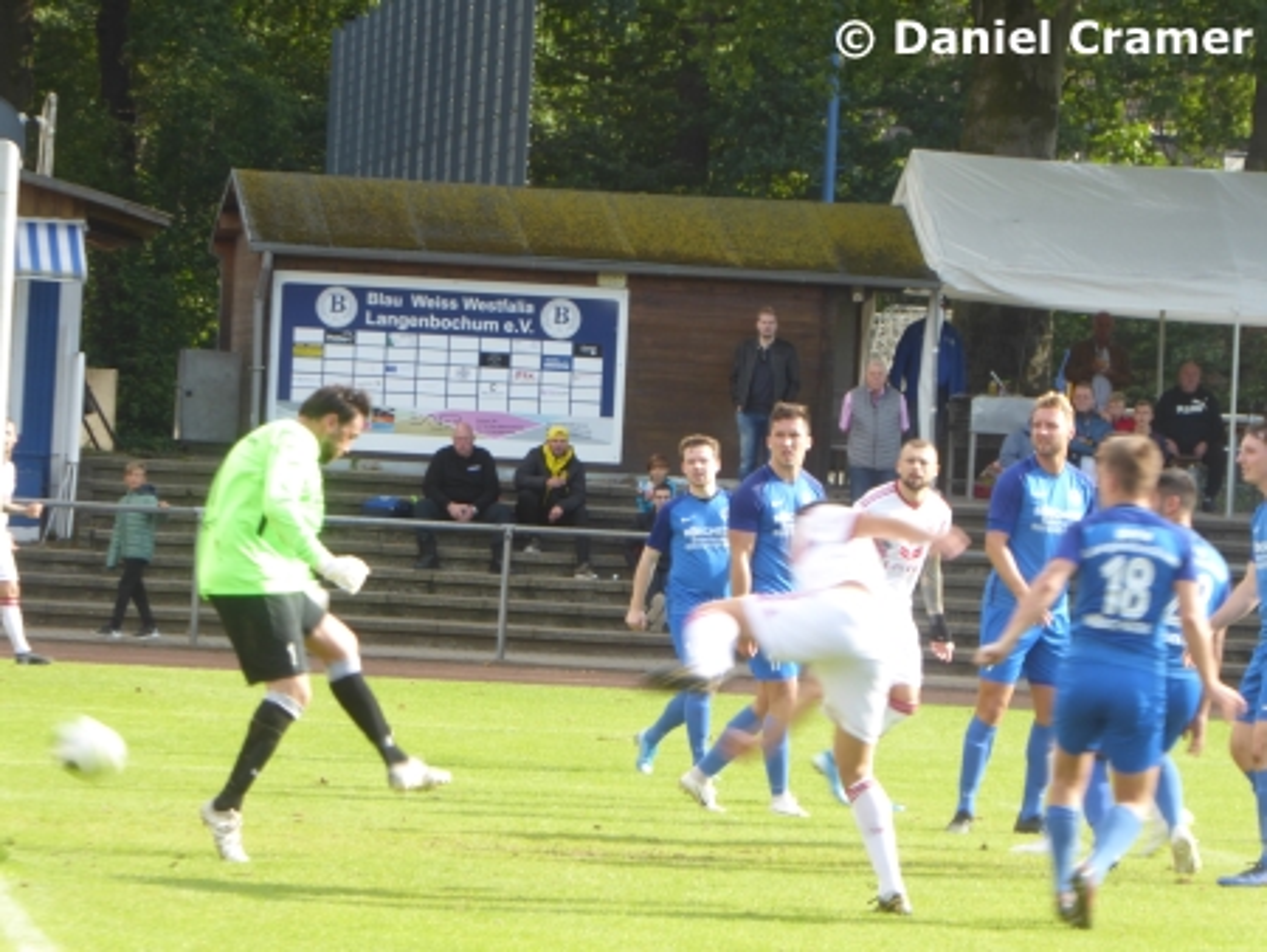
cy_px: 476
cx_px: 634
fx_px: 10986
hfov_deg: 6.6
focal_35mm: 300
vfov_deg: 5.0
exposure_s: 1/100
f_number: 5.8
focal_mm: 53.8
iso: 80
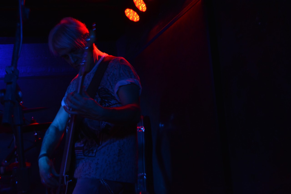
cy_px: 97
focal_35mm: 57
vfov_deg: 23.8
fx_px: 461
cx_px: 146
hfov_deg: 35.1
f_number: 4.8
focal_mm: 38
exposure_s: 1/20
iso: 1000
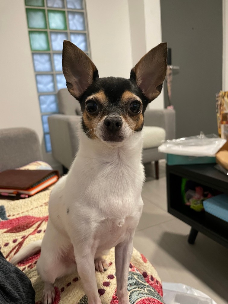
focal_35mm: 26
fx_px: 228
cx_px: 114
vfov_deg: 67.3
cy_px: 152
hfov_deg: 53.1
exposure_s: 1/60
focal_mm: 4.2
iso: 320
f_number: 1.6
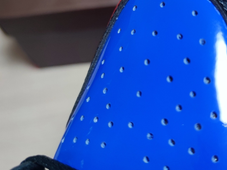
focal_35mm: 47
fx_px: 308
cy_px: 54
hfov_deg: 39.6
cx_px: 163
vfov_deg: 30.6
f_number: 1.69
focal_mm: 6.72
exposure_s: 1/65
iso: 194
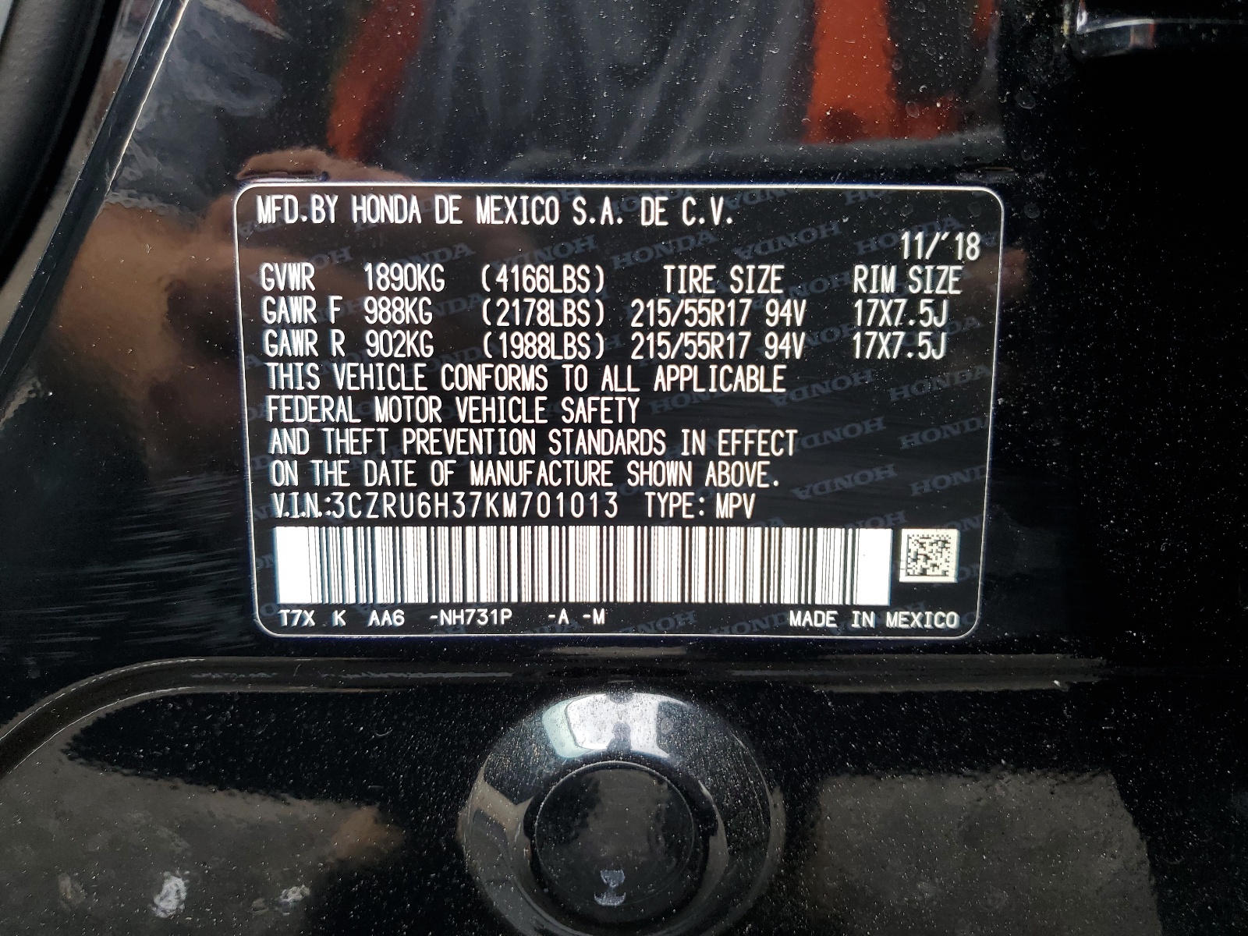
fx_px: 937
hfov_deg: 67.3
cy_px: 468
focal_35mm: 26
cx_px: 624
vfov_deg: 53.1
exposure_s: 1/127
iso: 50
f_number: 1.5
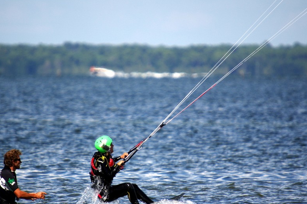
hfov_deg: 2.1
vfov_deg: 1.4
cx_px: 143
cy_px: 131
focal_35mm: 982
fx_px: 8367
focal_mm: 500
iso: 200
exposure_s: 1/1600
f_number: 7.1
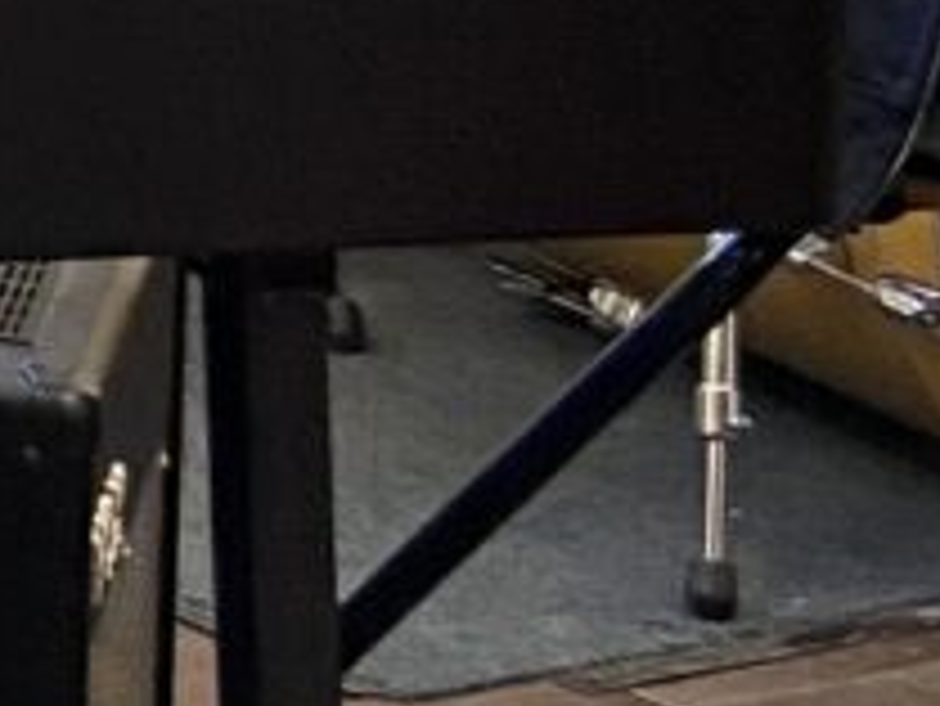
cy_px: -751
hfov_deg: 8.9
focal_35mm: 199
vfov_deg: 7.2
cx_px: -1385
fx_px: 5407
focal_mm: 4.25
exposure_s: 1/50
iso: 100
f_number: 1.8
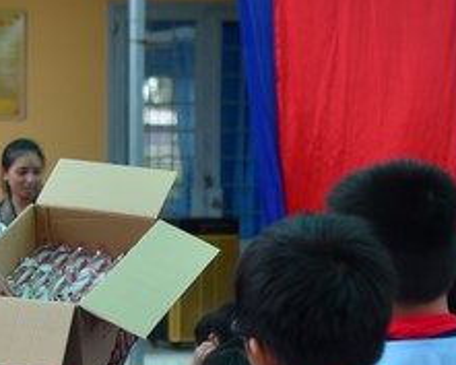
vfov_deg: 11.2
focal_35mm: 138
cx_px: 54
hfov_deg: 13.8
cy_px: 275
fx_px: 1863
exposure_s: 1/200
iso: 160
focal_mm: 50
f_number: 4.5
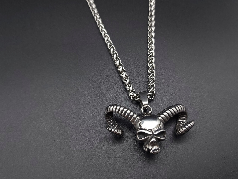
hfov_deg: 71.6
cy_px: 90
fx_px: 165
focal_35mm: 24
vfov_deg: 56.8
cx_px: 119
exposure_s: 1/60
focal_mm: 5.23
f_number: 1.8
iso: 160
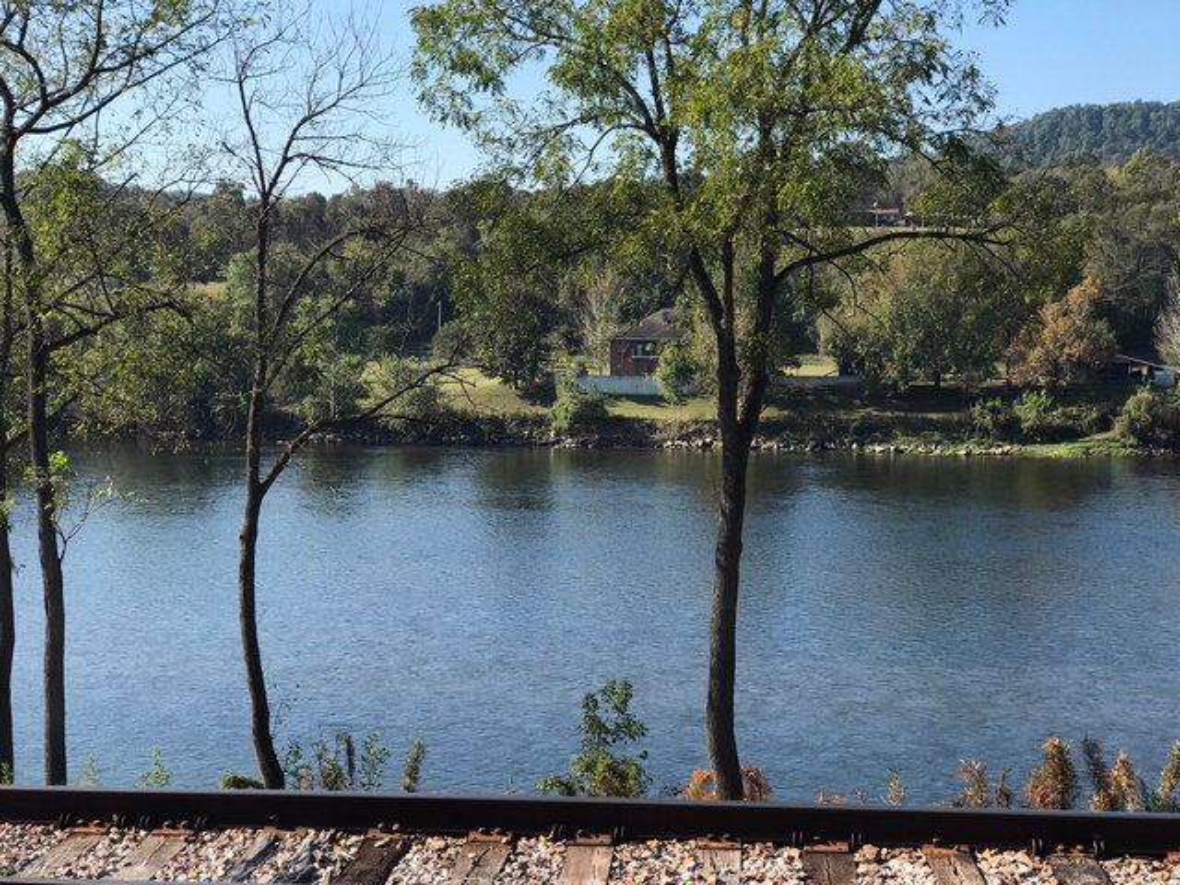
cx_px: 590
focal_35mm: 57
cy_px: 442
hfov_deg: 33.8
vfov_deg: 25.7
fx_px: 1943
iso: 20
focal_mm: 6.6
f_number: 2.8
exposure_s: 1/458
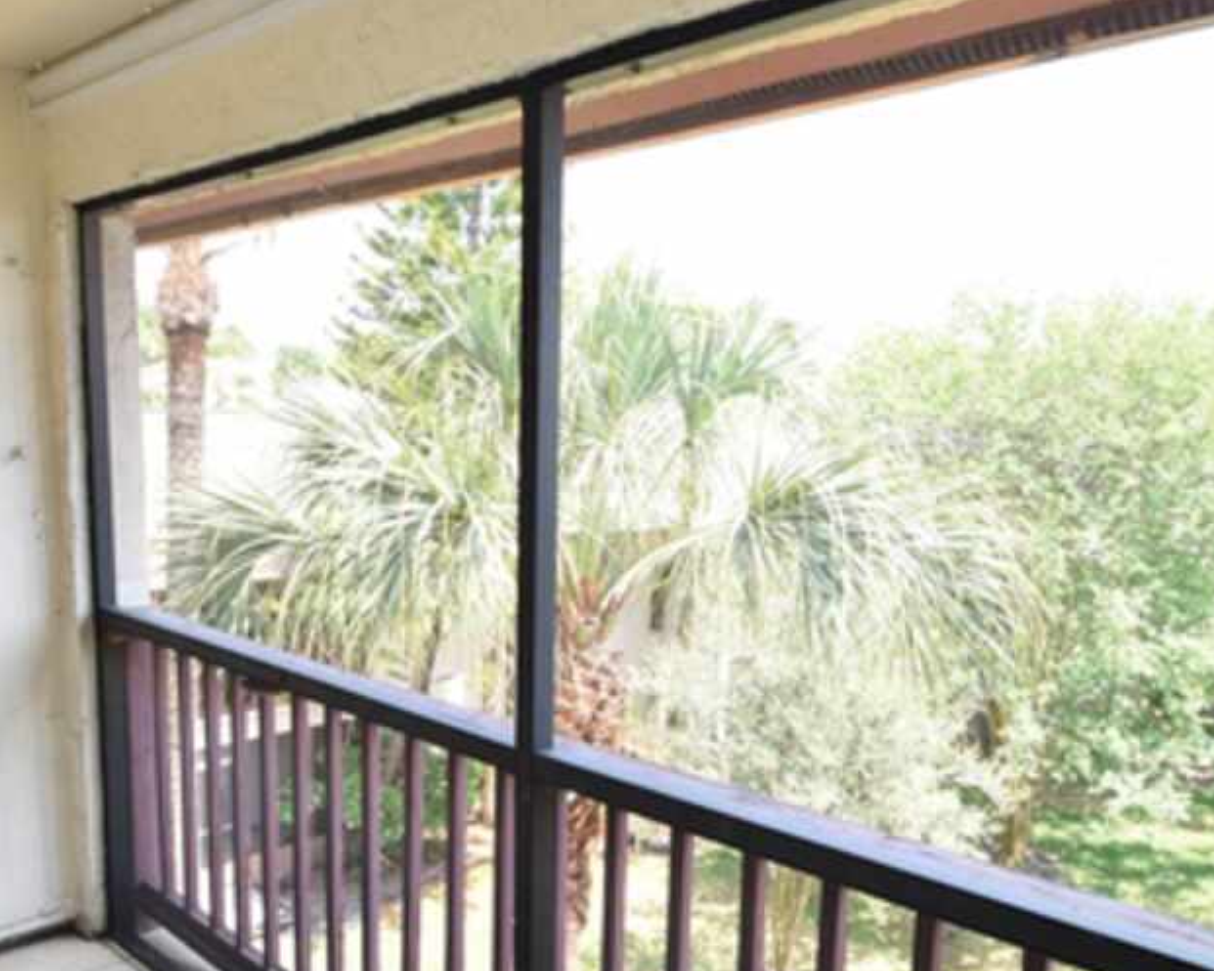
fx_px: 1042
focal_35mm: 29
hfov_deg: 60.4
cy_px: 574
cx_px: 639
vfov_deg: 49.7
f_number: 6.3
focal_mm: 10
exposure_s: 1/160
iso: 400
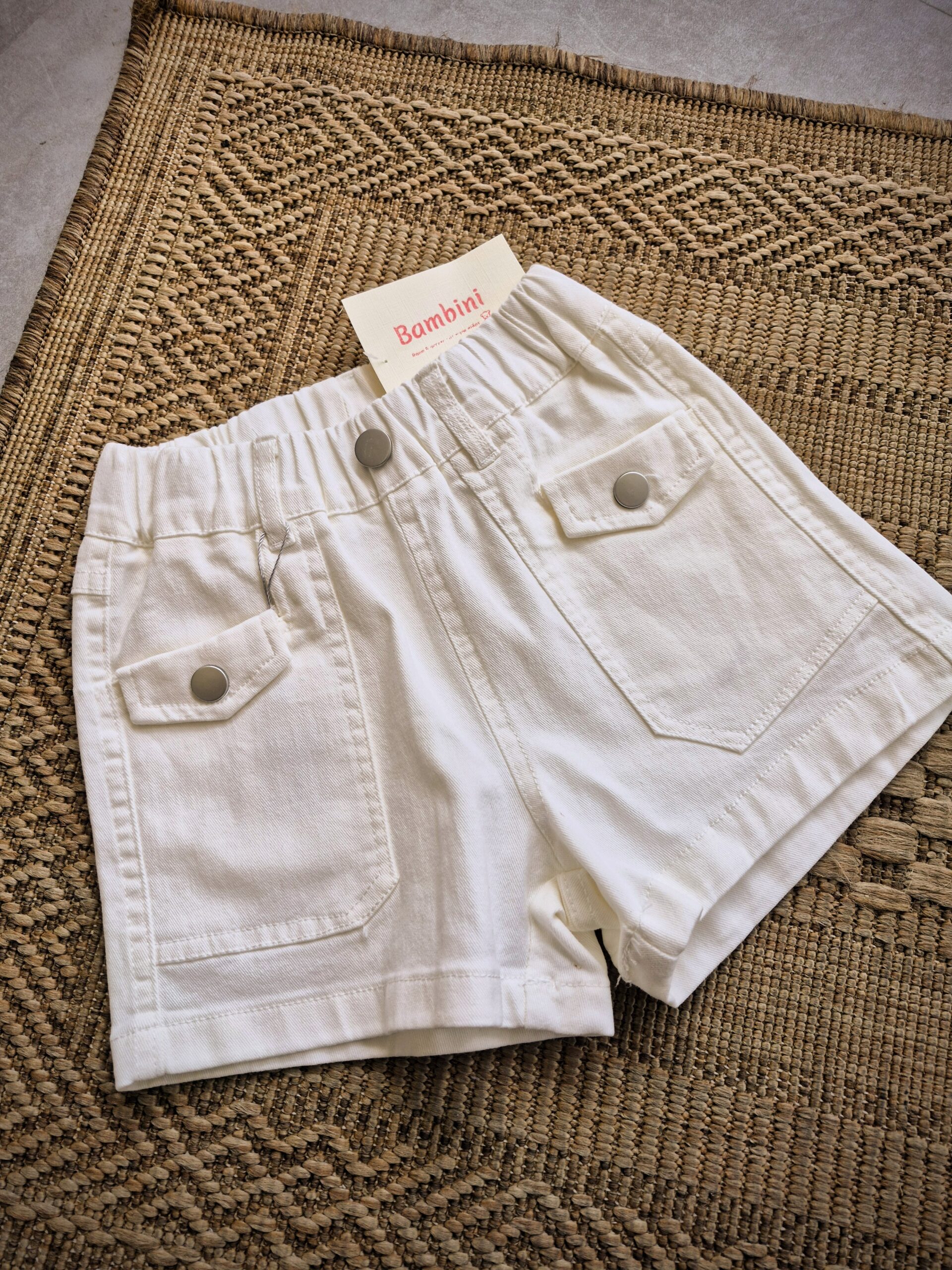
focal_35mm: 23
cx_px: 476
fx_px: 843
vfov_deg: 73.9
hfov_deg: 58.9
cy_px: 635
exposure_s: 1/185
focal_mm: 5.4
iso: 25
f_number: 1.8
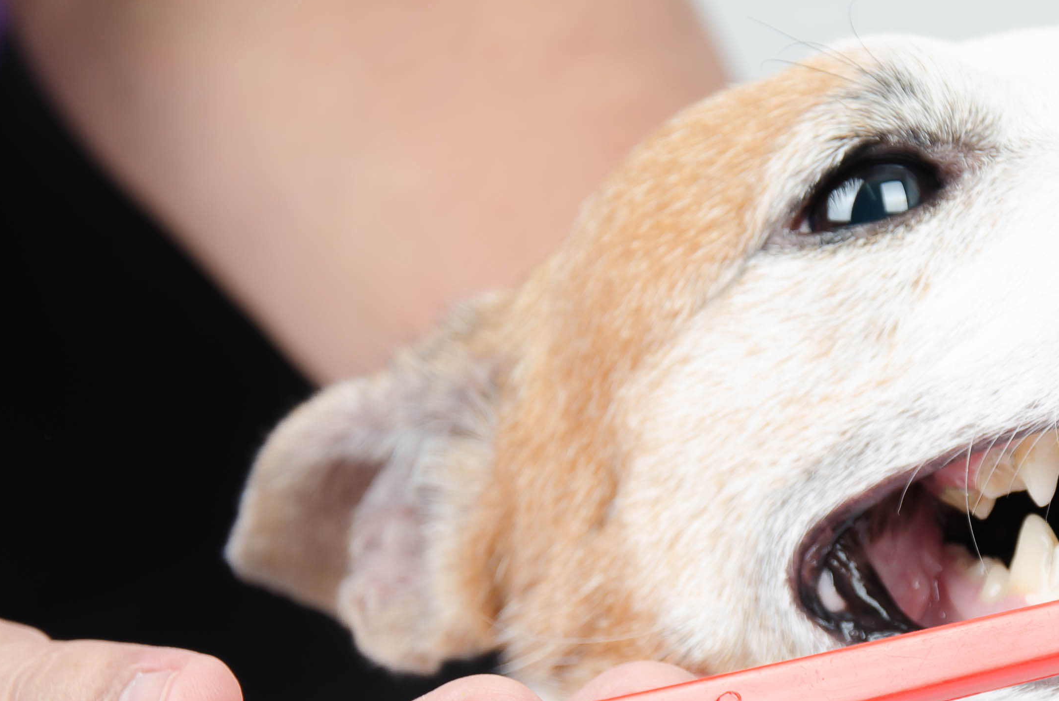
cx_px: 901
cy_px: 718
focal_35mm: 258
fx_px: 7577
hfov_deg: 8.0
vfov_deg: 5.3
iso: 100
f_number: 5.3
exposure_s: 1/60
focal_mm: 75
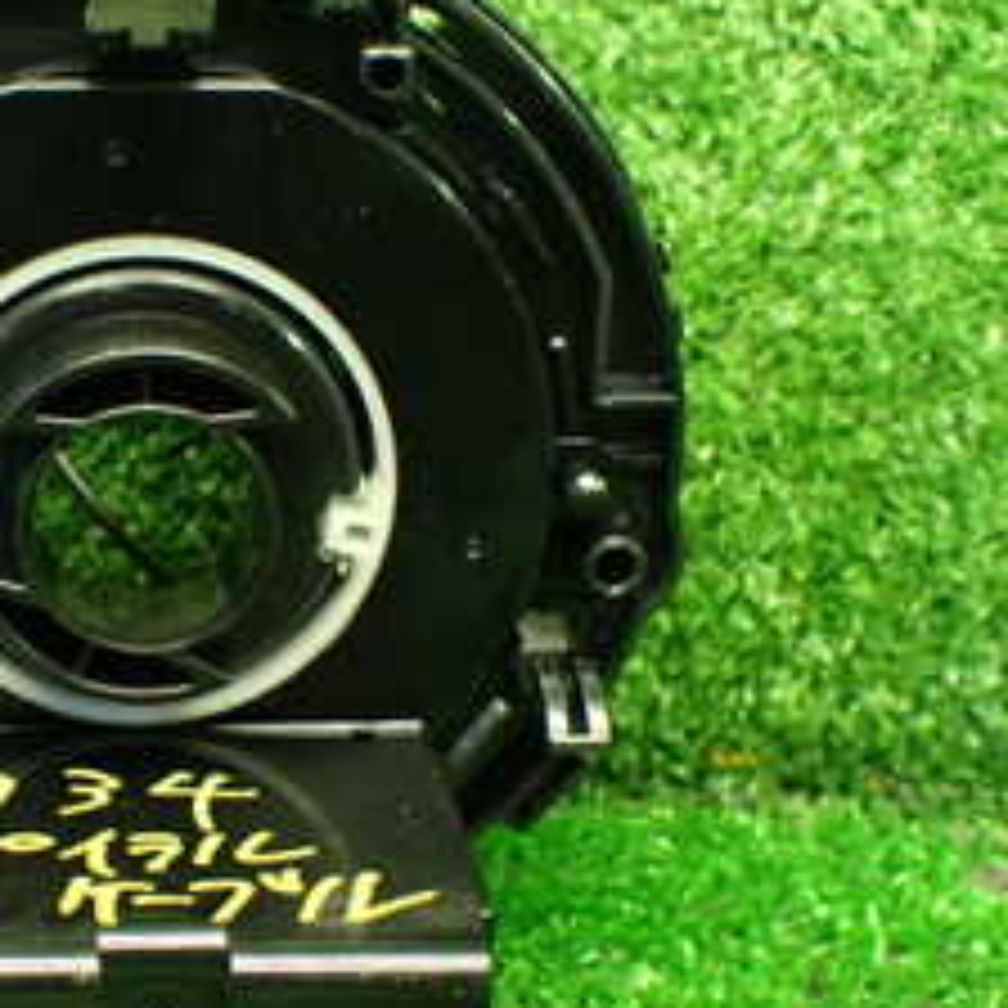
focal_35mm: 71
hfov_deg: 23.7
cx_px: 126
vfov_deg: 24.3
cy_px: 608
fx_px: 2339
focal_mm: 5.4
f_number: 2.3
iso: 800
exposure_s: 1/50
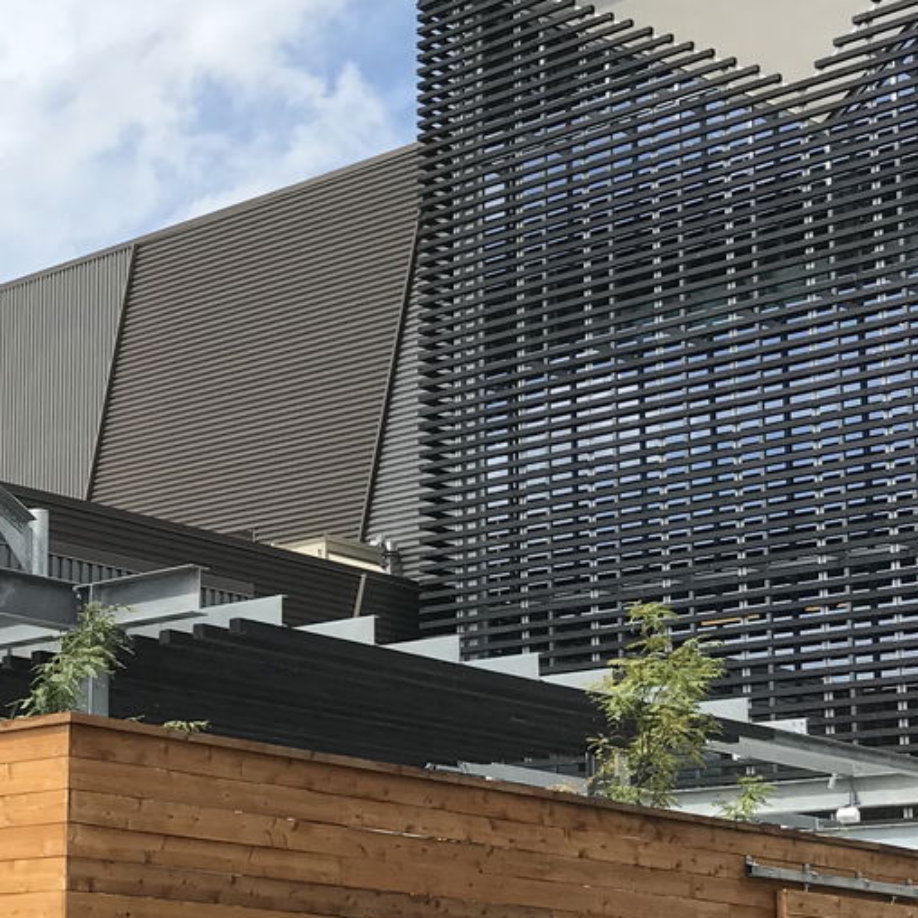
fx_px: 2340
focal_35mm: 78
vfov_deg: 22.1
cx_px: 72
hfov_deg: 21.6
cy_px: 575
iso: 20
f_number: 1.8
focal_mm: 3.99
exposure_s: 1/2283
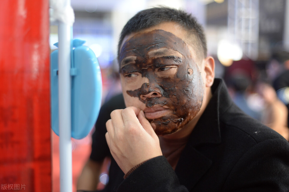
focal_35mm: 50
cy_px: 96
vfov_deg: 26.9
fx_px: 401
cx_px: 144
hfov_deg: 39.7
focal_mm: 50
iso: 640
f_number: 1.8
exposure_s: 1/250
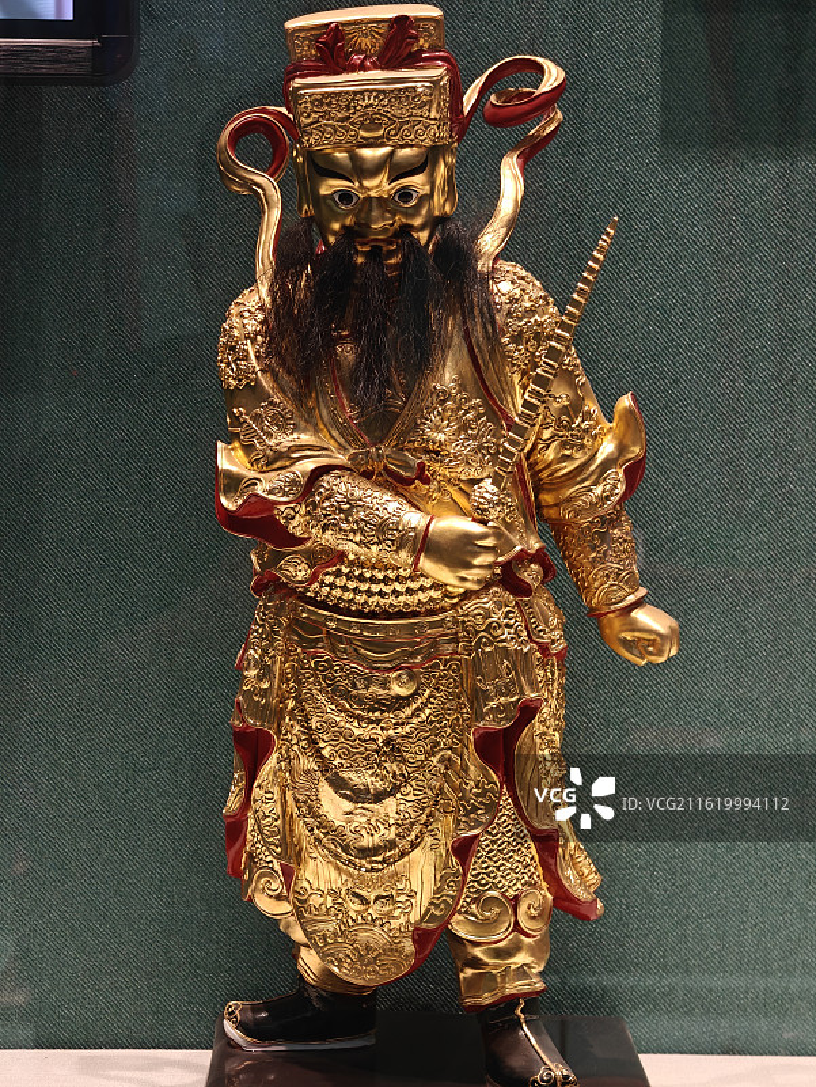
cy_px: 544
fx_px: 2198
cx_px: 408
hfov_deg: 21.0
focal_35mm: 70
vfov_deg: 27.8
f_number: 2.6
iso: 500
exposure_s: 1/50
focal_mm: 13.3
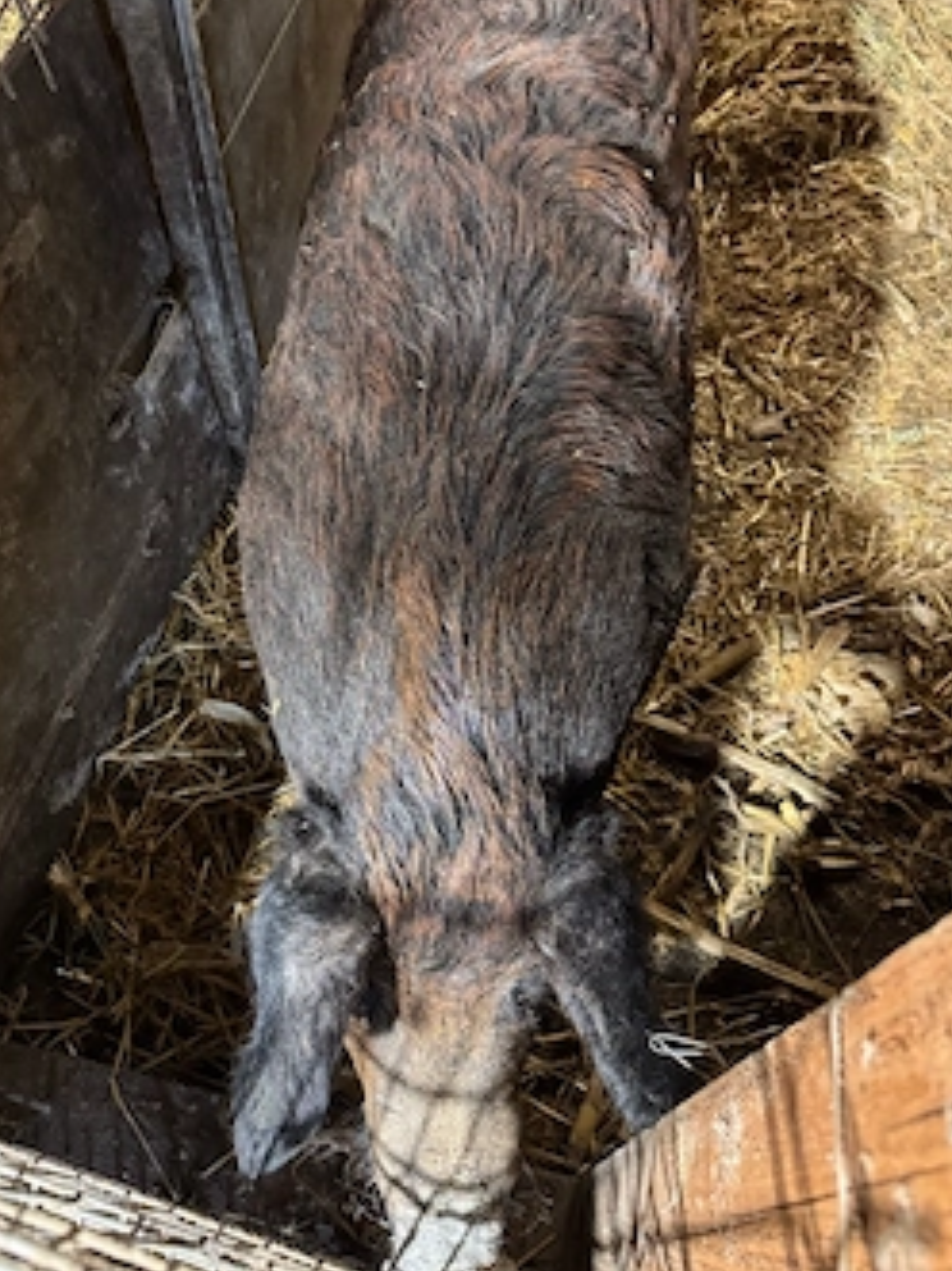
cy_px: 588
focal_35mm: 29
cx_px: 411
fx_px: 1064
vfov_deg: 61.6
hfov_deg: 48.1
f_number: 1.78
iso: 800
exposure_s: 1/33
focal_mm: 6.76
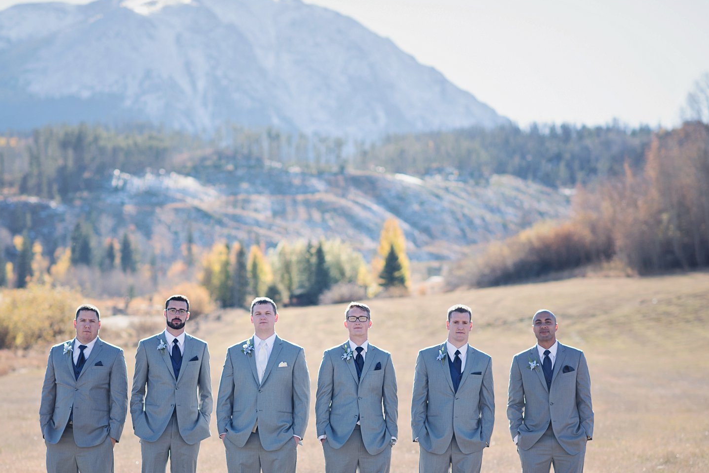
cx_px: 300
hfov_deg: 17.3
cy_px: 317
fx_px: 2325
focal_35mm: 118
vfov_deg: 11.6
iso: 200
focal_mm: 85
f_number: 2.5
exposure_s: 1/1600
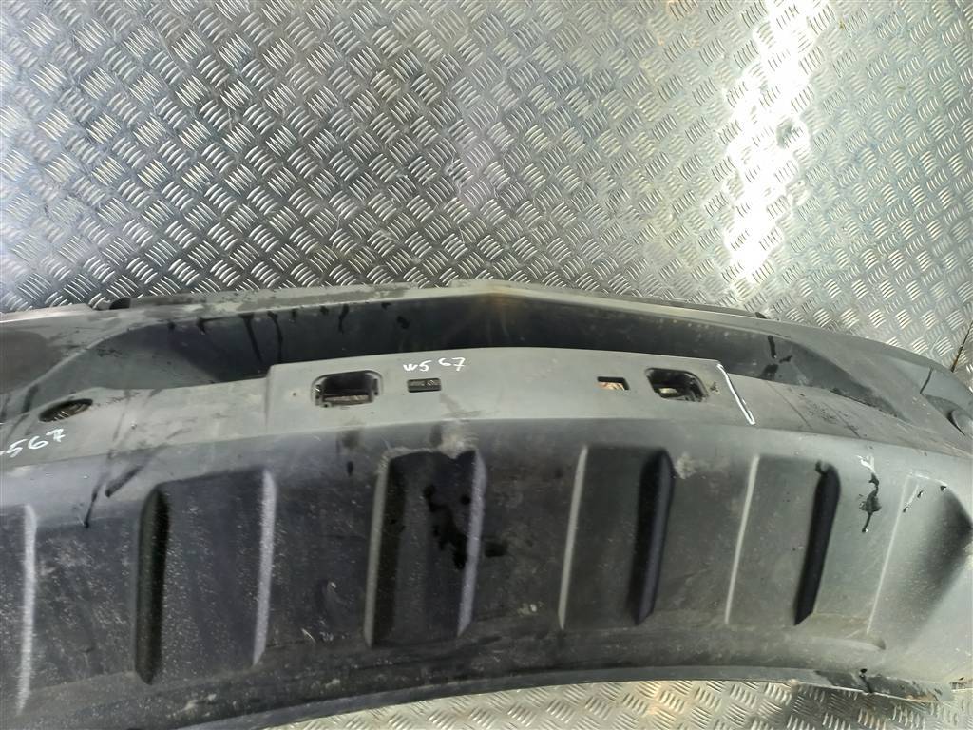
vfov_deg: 54.9
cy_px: 365
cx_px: 486
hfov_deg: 69.4
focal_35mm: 25
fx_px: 703
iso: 125
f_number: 1.8
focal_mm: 4.6
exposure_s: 1/50
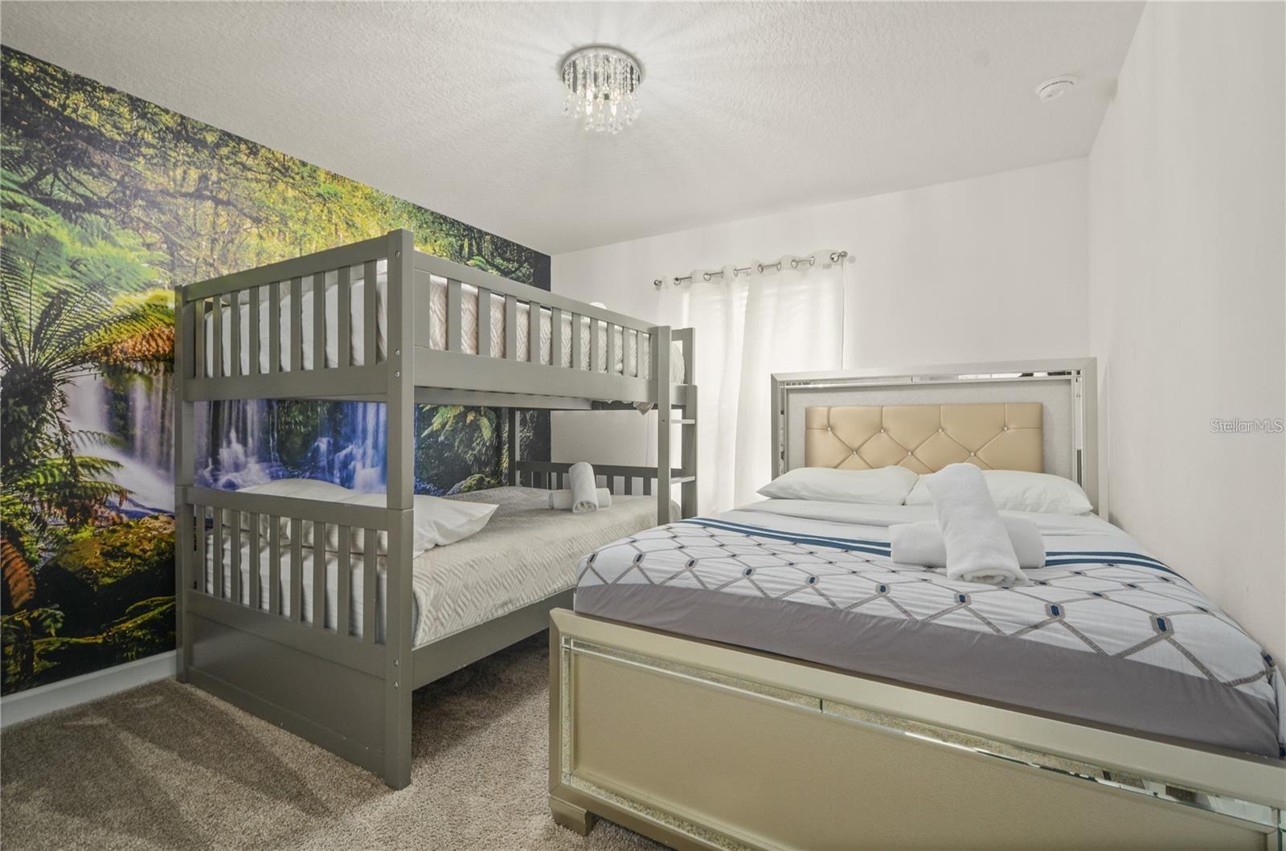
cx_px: 643
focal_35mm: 15
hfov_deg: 100.5
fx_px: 535
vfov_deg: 77.0
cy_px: 426
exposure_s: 1/1.25
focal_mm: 10
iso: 200
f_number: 8
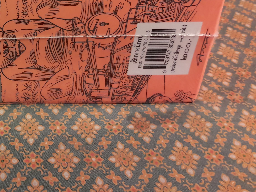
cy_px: 20
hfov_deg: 28.3
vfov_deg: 22.7
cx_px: -17
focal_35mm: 63
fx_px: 466
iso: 50
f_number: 1.9
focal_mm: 3.7
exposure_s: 1/33
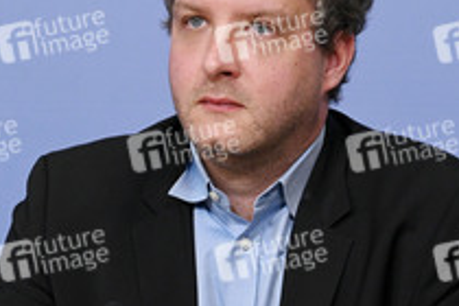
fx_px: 3697
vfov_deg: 4.7
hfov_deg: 7.1
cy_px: 201
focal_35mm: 290
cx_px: 213
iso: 4000
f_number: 5.6
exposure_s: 1/800
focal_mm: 135
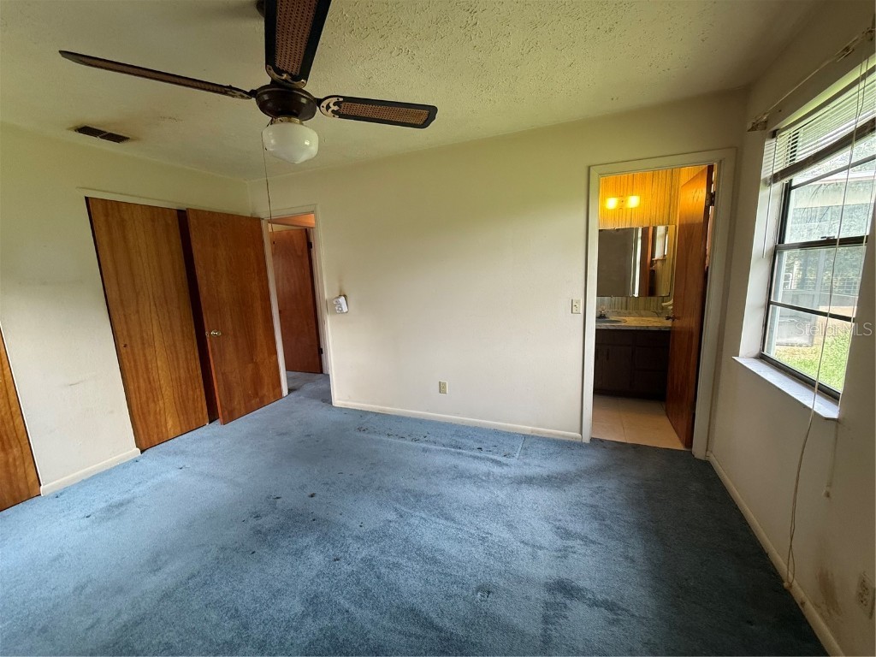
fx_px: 354
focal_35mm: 14
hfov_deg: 102.1
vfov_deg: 85.7
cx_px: 438
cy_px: 328
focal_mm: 2.22
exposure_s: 1/99
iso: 160
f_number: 2.2
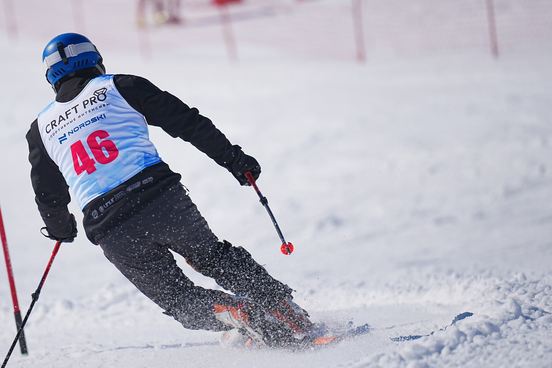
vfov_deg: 4.5
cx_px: 172
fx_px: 4722
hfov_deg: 6.7
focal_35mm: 308
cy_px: 175
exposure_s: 1/4000
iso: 100
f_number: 2.8
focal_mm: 200
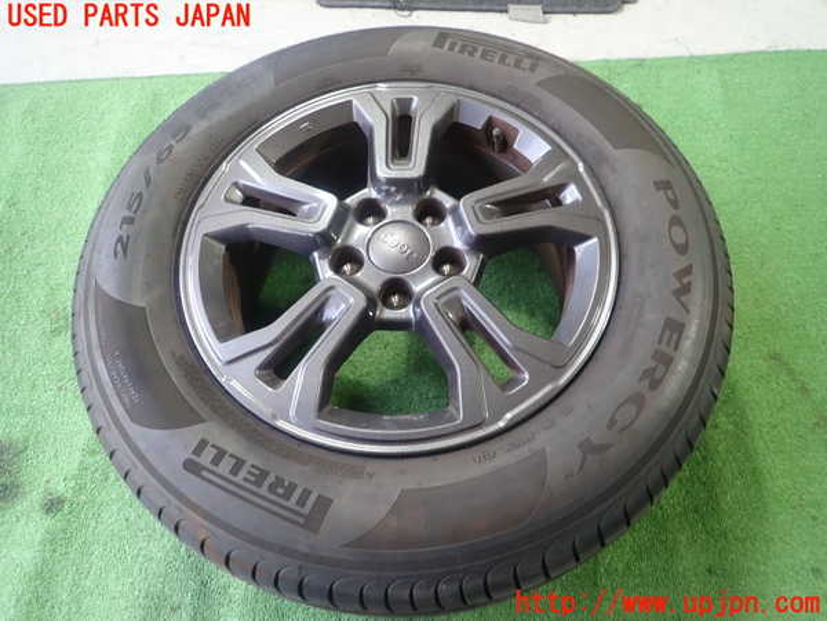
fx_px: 597
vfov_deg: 54.9
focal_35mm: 25
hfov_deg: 69.4
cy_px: 310
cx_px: 414
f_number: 2
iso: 200
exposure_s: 1/40
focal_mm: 4.5
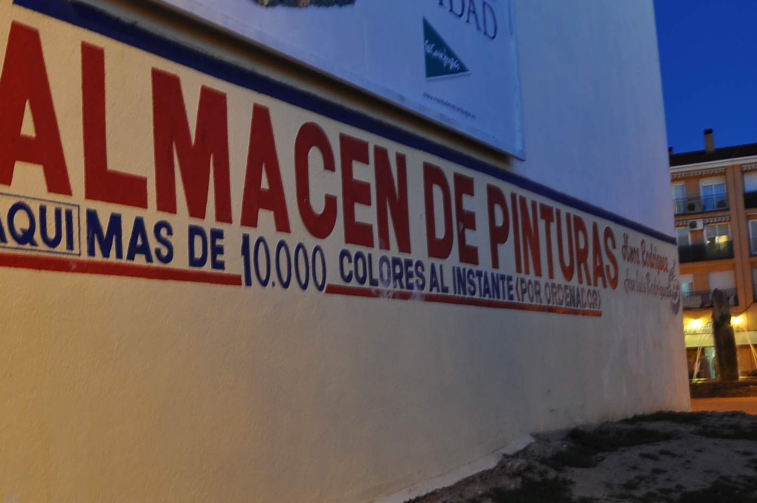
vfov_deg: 26.9
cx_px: 268
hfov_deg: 39.3
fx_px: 1050
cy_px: 260
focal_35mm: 50
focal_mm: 22
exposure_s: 1/1.3
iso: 200
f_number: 5.6
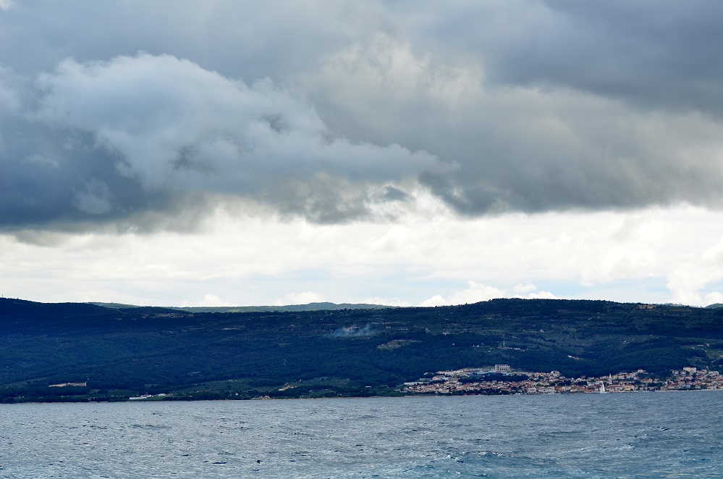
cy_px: 240
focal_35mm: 105
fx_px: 2104
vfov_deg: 13.0
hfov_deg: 19.5
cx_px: 362
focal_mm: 70
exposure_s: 1/320
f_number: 5.6
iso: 100
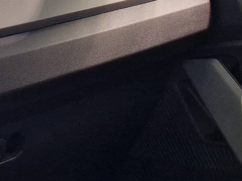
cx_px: 25
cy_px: 271
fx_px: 727
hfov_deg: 18.6
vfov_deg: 13.4
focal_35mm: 104
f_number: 1.8
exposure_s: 1/100
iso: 500
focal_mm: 5.4
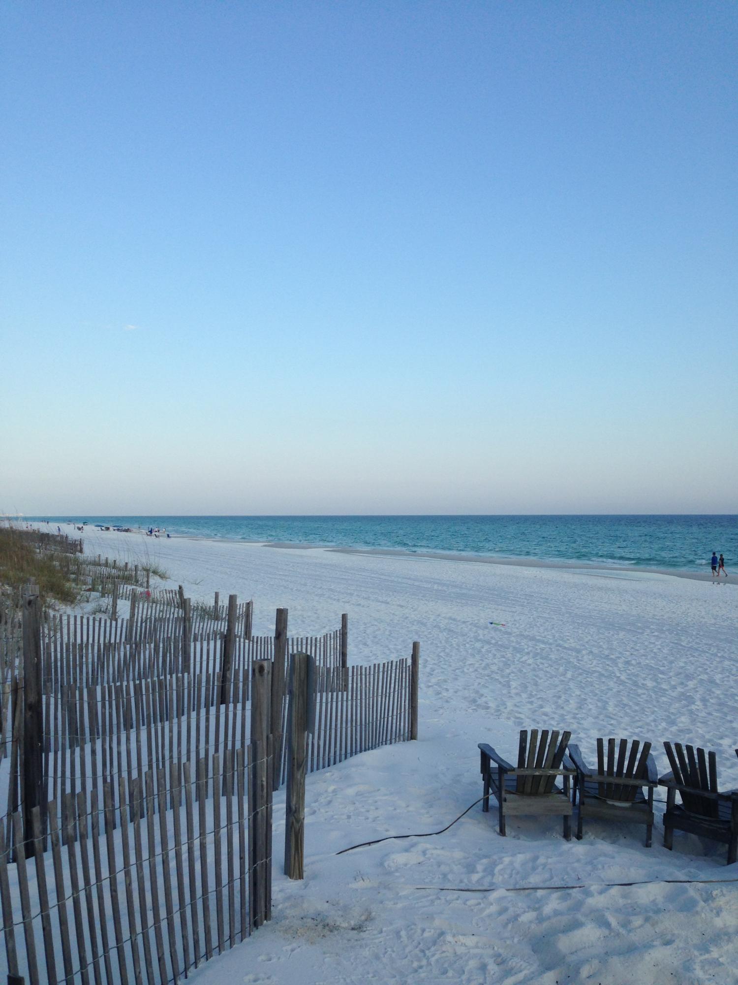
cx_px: 369
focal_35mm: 33
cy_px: 492
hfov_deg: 42.9
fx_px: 938
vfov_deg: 55.4
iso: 50
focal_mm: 4.12
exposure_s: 1/1130
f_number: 2.4
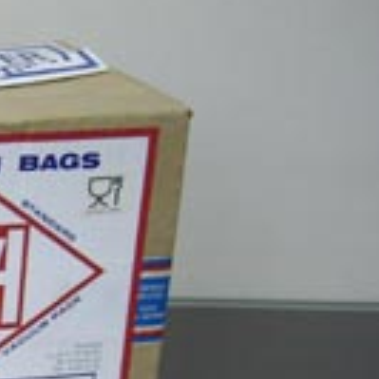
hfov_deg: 12.7
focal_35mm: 126
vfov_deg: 13.5
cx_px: -279
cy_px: 426
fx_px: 1561
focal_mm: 7.9
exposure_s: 1/60
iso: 200
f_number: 2.8
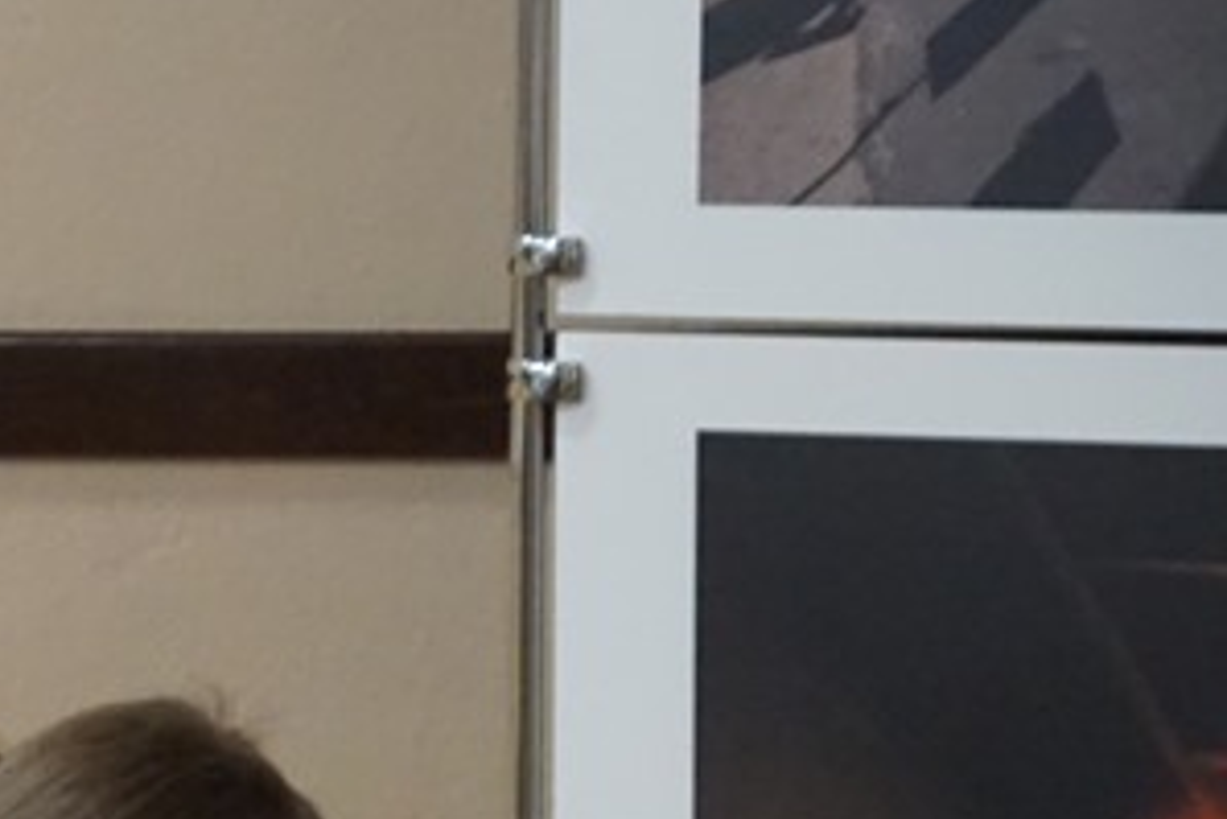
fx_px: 8797
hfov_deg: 7.8
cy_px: 998
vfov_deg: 5.3
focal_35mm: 258
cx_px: -840
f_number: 3.2
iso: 3200
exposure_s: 1/160
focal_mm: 50
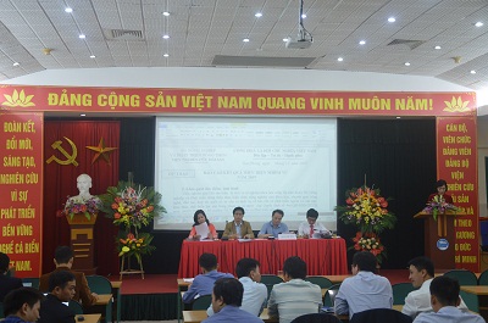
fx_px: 609
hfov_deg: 43.7
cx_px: 244
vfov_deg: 29.7
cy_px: 162
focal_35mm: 45
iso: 400
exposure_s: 1/40
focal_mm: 30
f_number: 4.2
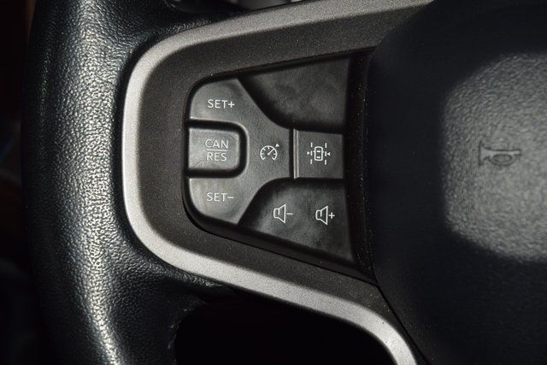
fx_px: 1596
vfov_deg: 13.0
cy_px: 182
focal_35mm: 105
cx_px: 274
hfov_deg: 19.5
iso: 100
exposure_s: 1/125
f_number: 8
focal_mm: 70
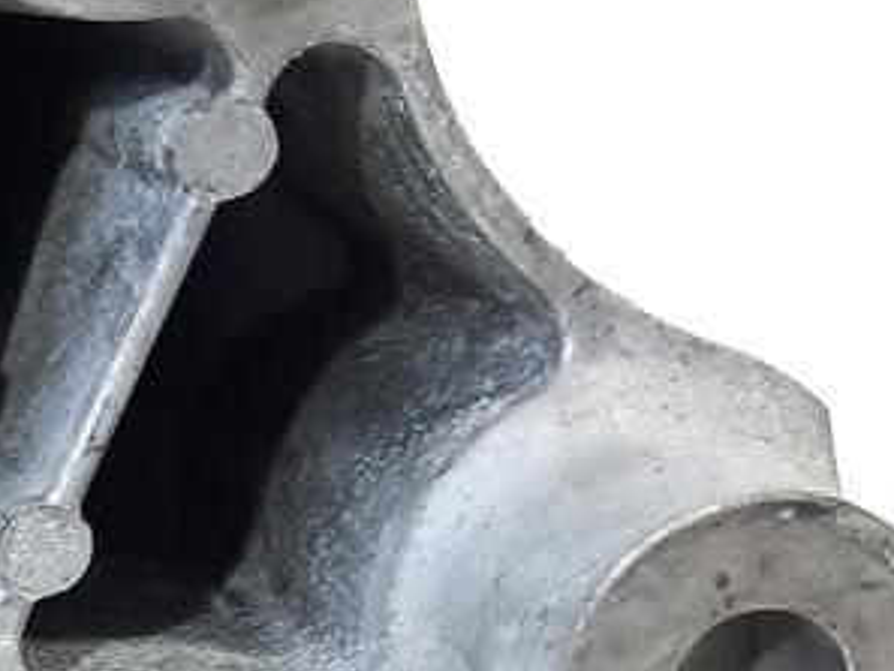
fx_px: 2610
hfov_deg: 16.8
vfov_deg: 14.6
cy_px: 536
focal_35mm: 101
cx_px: -608
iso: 125
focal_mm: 4.6
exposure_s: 1/50
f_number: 2
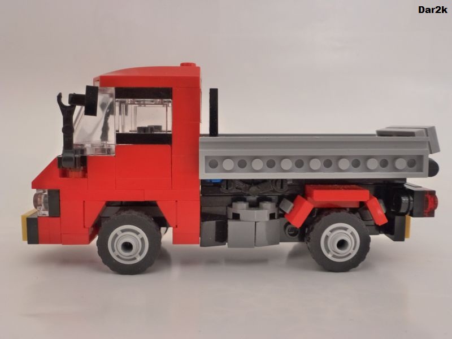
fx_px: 431
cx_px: 226
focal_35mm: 33
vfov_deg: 42.9
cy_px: 170
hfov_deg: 55.4
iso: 400
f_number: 3.6
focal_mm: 5.9
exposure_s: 1/20
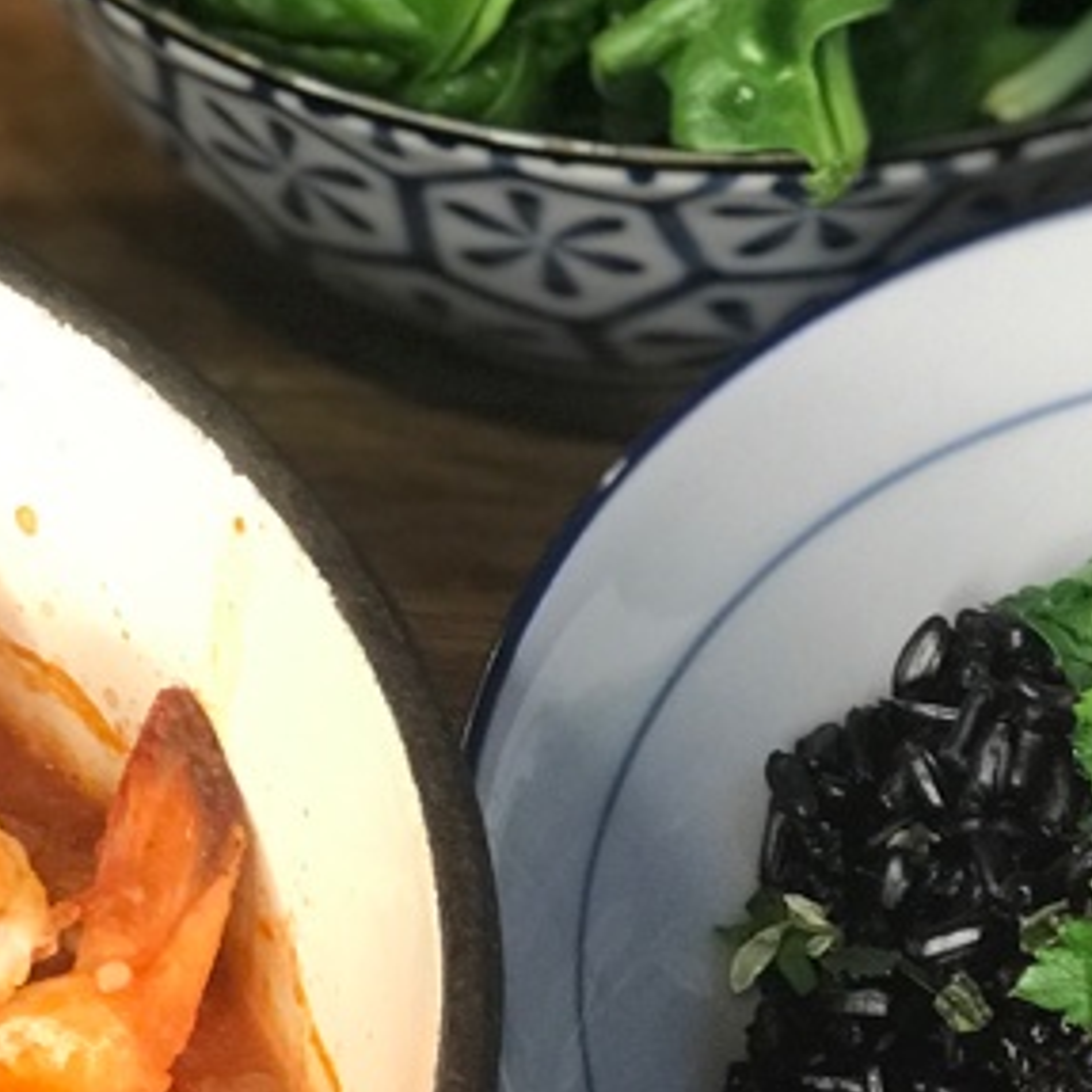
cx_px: -107
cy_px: 582
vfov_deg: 9.7
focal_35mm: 180
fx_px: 6424
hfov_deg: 9.6
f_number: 2.8
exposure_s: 1/62
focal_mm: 6.6
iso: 100
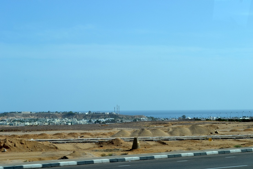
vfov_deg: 16.6
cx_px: 126
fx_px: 580
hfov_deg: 24.6
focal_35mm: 82
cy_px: 84
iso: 100
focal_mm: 55
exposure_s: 1/250
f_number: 8
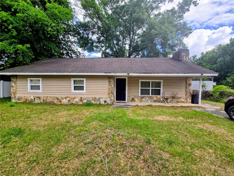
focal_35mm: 13
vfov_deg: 89.9
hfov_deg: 106.2
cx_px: 117
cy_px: 88
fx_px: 88
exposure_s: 1/1497
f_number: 2.2
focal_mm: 2.2
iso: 50
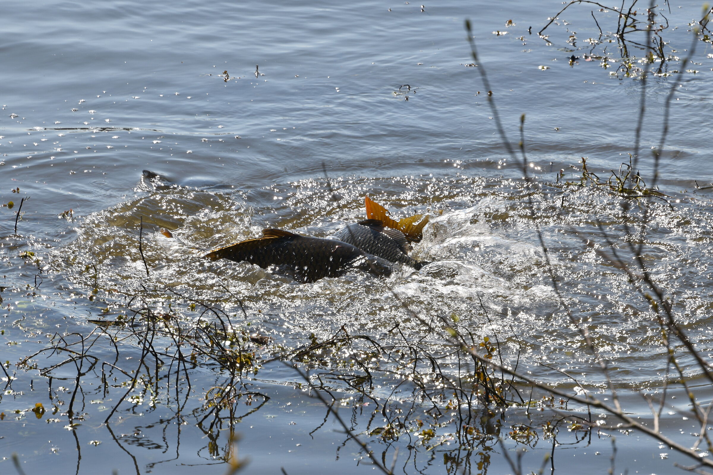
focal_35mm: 345
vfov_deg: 4.0
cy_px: 238
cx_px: 356
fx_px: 6832
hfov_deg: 6.0
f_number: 11
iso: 100
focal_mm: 230
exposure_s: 1/200
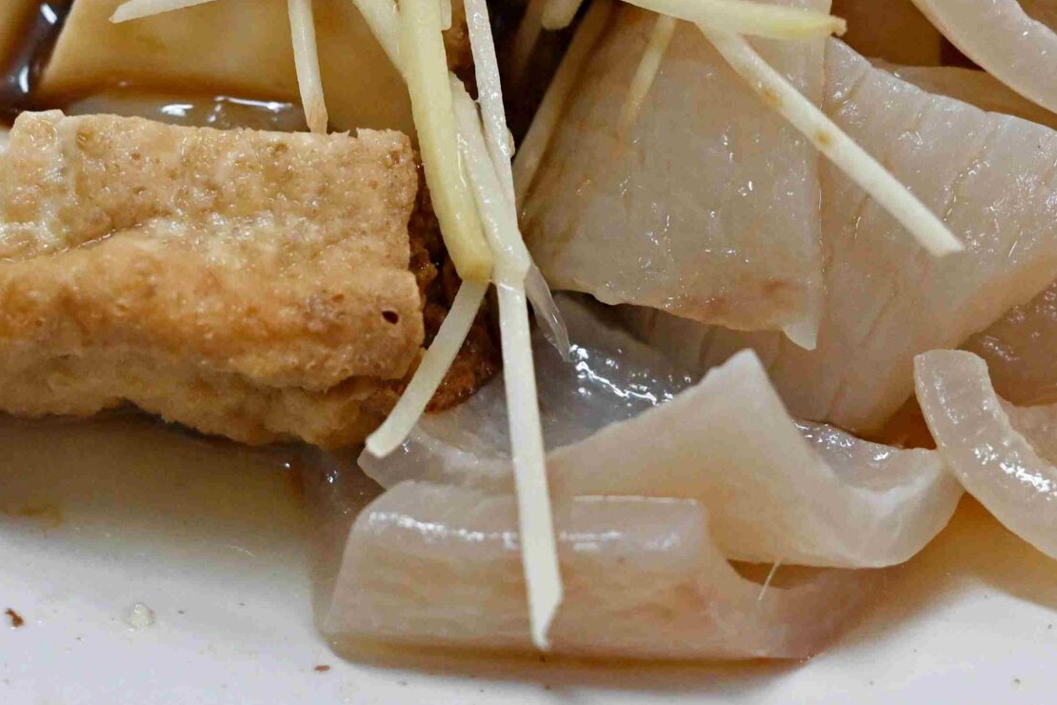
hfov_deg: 11.9
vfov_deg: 7.9
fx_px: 5079
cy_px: 188
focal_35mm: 173
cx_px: 476
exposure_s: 1/160
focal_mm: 50
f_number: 3.5
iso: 640
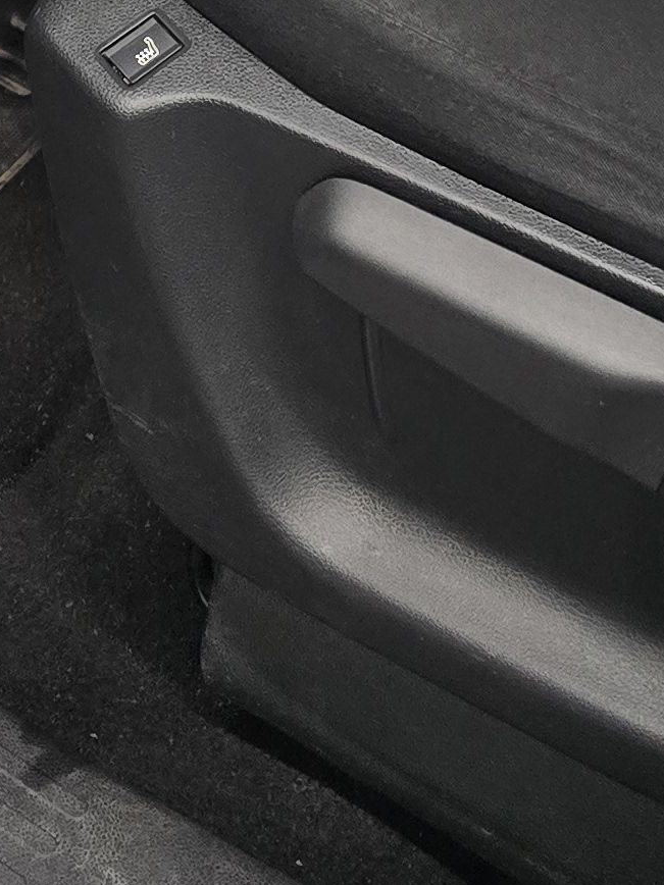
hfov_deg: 14.0
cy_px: -921
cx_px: 357
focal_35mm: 106
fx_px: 2711
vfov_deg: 14.9
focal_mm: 6.3
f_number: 1.7
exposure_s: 1/100
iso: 800
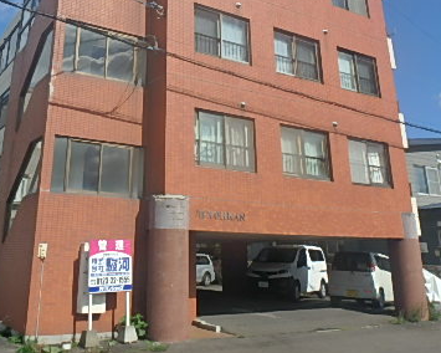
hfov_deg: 48.6
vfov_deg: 38.9
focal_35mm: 37
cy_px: 82
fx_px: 483
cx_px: 163
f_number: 6
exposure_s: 1/640
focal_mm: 3.7
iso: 125
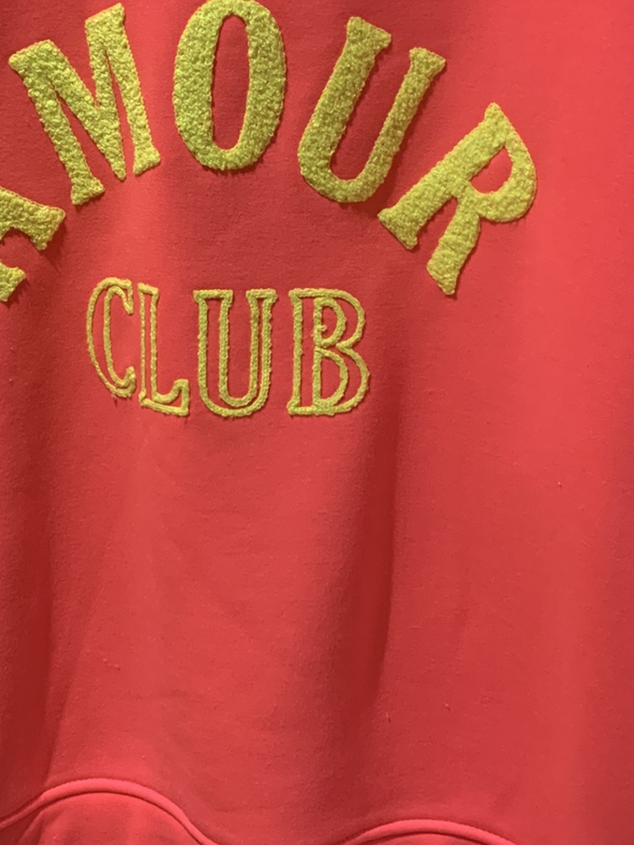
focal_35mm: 59
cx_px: 203
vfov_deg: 32.4
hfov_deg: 24.7
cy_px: 279
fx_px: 1441
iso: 400
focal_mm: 4.25
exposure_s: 1/40
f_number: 1.8
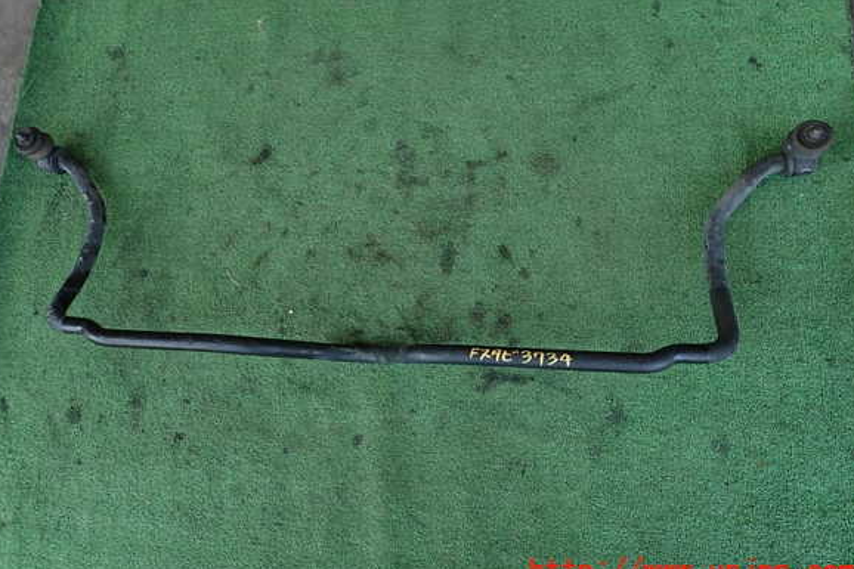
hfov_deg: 67.4
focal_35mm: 27
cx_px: 420
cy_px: 259
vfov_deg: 47.8
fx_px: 640
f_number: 2.8
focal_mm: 4.5
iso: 100
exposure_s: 1/80
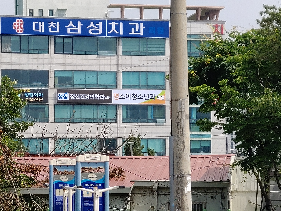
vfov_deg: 11.1
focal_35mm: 134
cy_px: 129
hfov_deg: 14.7
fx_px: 1088
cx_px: 121
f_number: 2.4
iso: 50
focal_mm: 5.88
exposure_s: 1/690
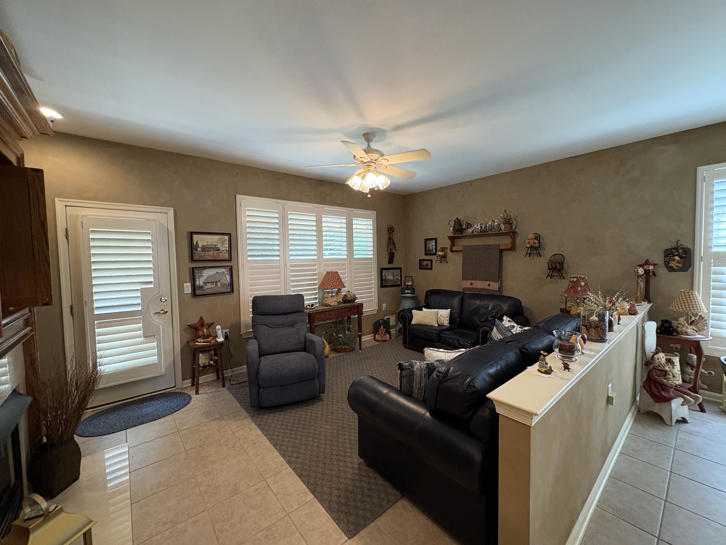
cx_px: 363
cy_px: 272
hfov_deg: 102.1
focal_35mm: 14
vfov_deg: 85.7
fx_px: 294
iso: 320
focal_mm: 2.22
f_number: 2.2
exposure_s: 1/60
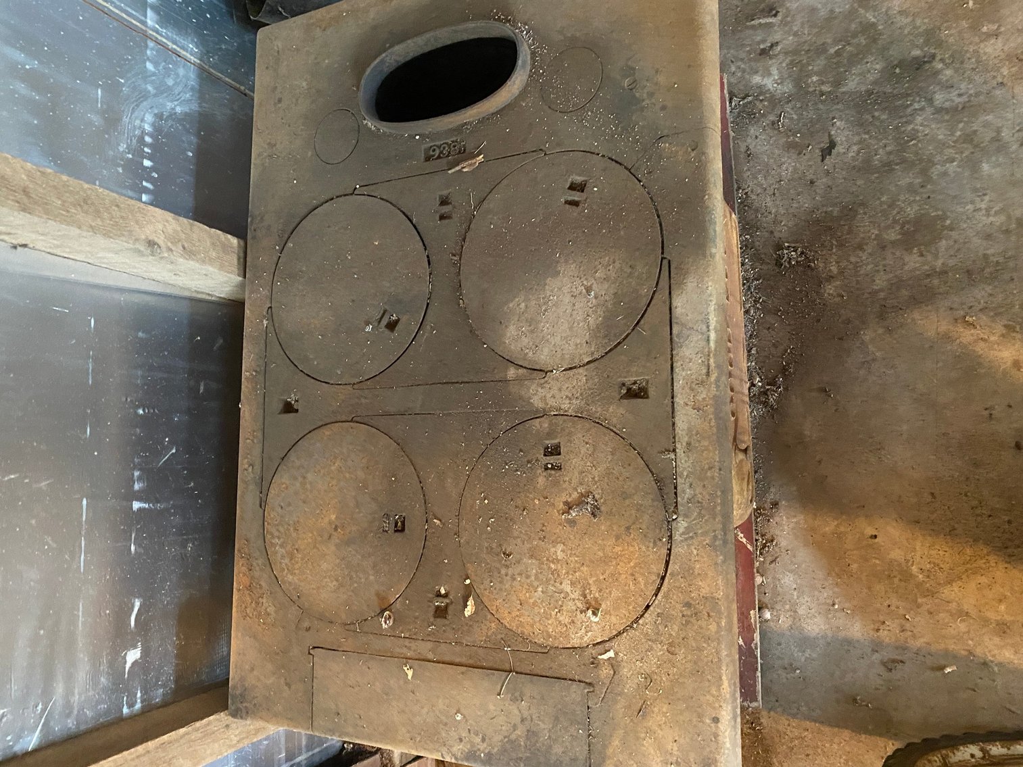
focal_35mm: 26
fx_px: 768
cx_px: 512
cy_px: 384
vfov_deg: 53.1
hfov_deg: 67.3
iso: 800
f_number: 1.8
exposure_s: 1/30
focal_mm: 4.25
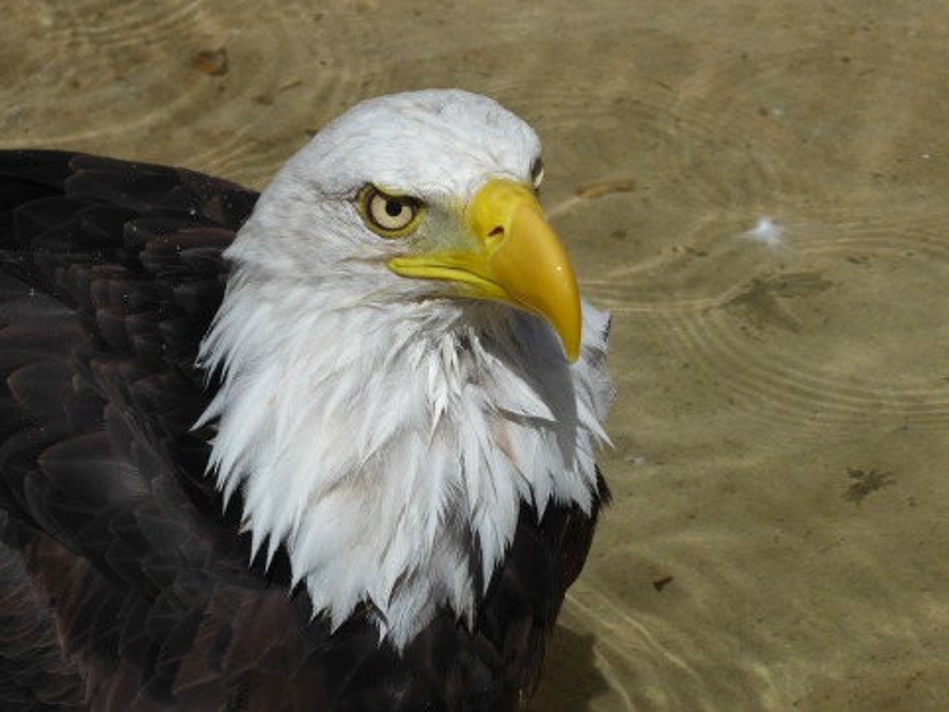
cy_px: 345
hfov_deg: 5.9
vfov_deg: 4.5
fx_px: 9161
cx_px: 488
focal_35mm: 334
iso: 80
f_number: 5.9
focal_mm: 57.7
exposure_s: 1/800
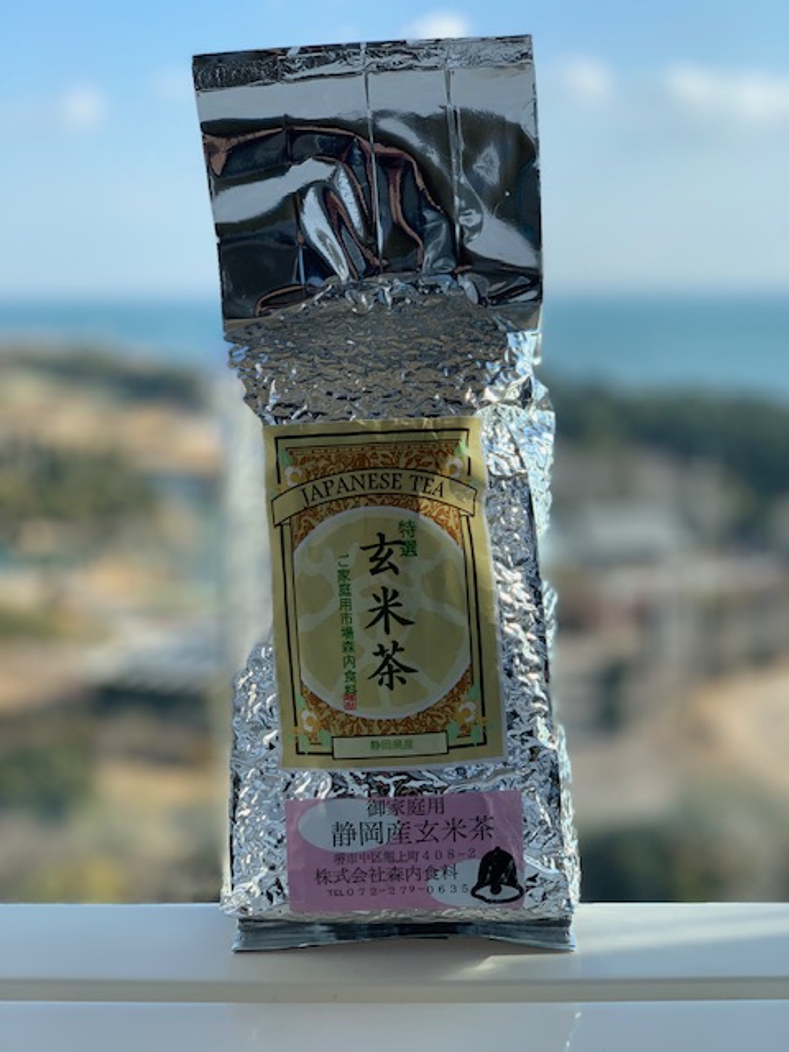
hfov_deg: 28.0
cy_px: 526
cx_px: 394
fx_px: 1580
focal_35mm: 52
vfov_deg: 36.8
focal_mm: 6
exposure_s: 1/510
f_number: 2.4
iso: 16
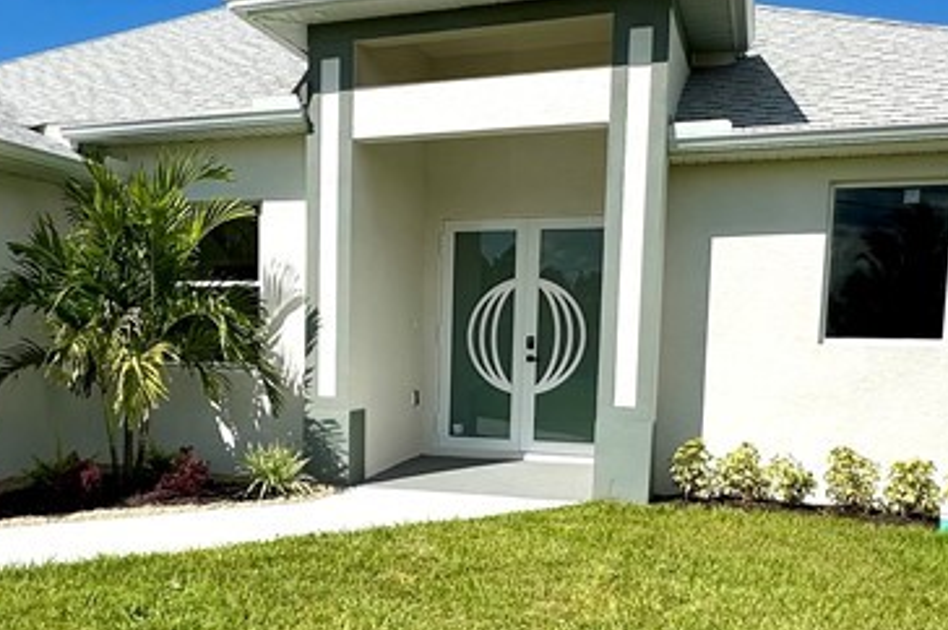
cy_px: 458
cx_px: 294
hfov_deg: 46.5
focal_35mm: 41
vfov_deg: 32.1
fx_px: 1079
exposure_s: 1/3509
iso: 50
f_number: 2.2
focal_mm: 2.22
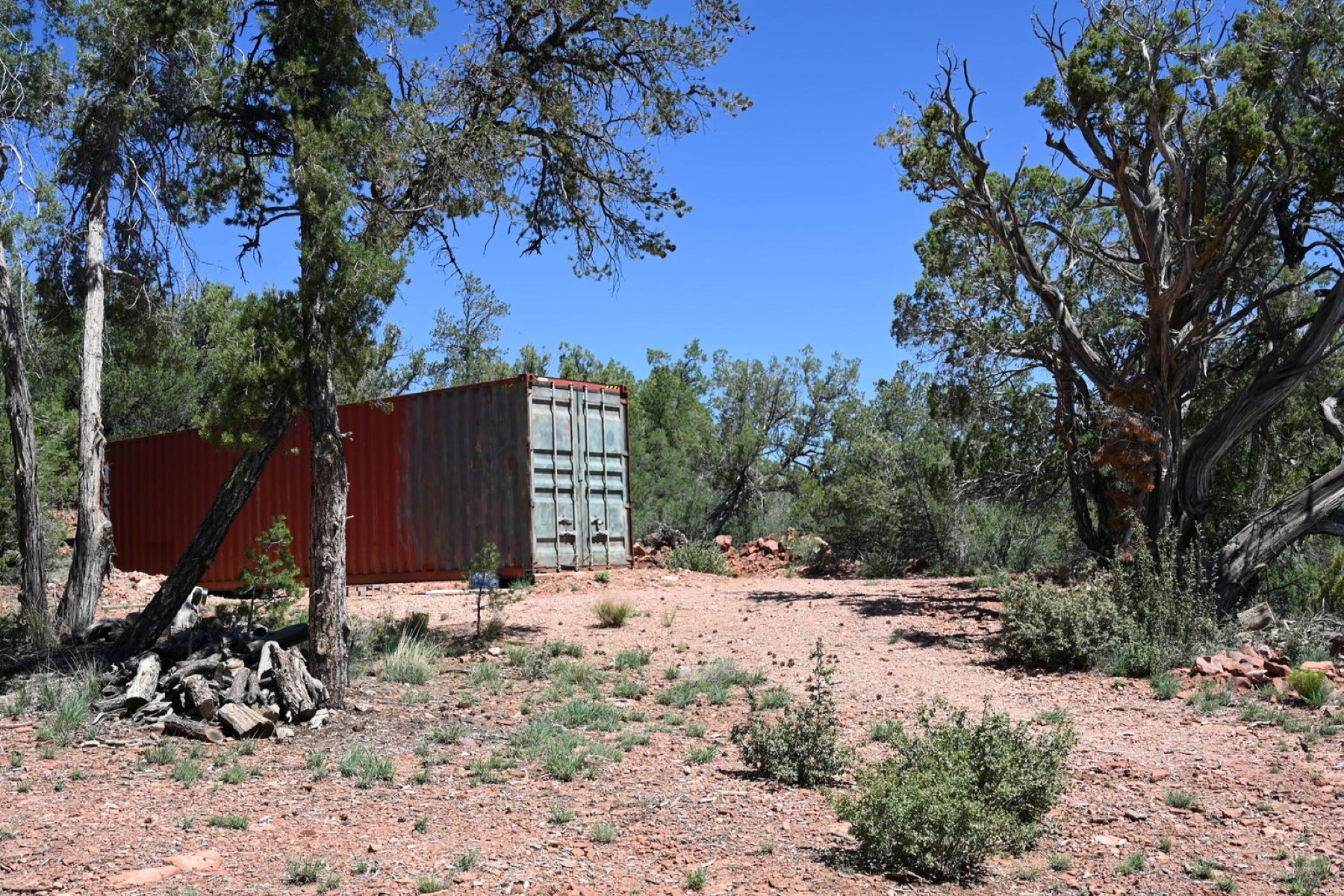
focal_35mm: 38
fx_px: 1419
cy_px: 448
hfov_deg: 50.7
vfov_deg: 35.1
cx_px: 672
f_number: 6.3
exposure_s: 1/320
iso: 100
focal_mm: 38
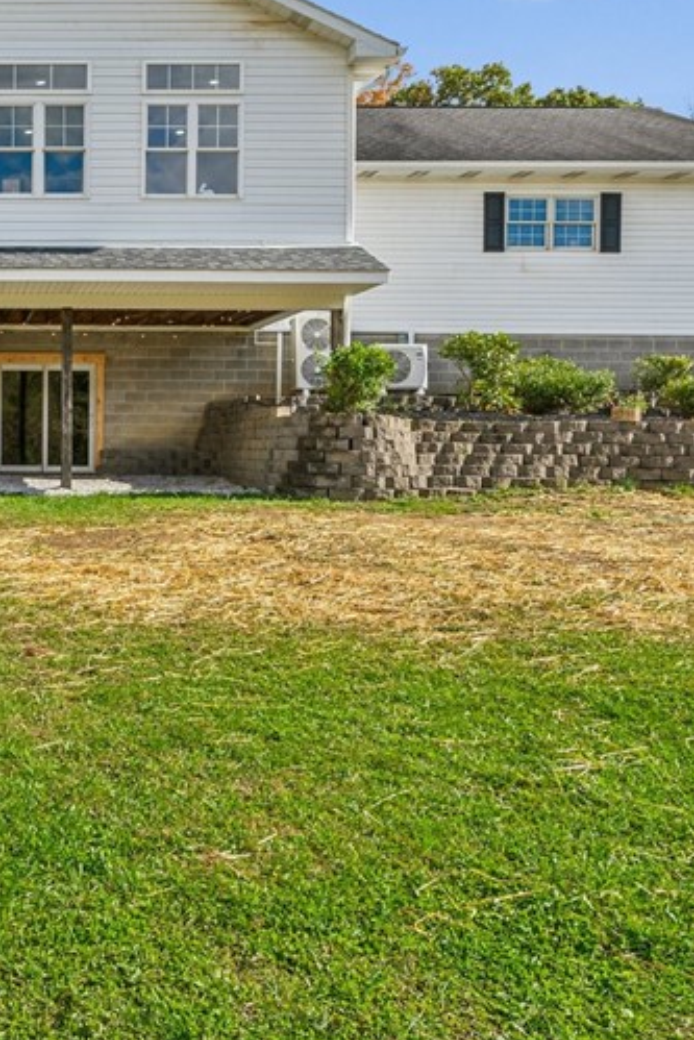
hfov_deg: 31.8
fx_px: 1069
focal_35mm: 37
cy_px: 455
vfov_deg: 51.7
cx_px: -71
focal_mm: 17
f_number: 11
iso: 64
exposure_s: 1/80
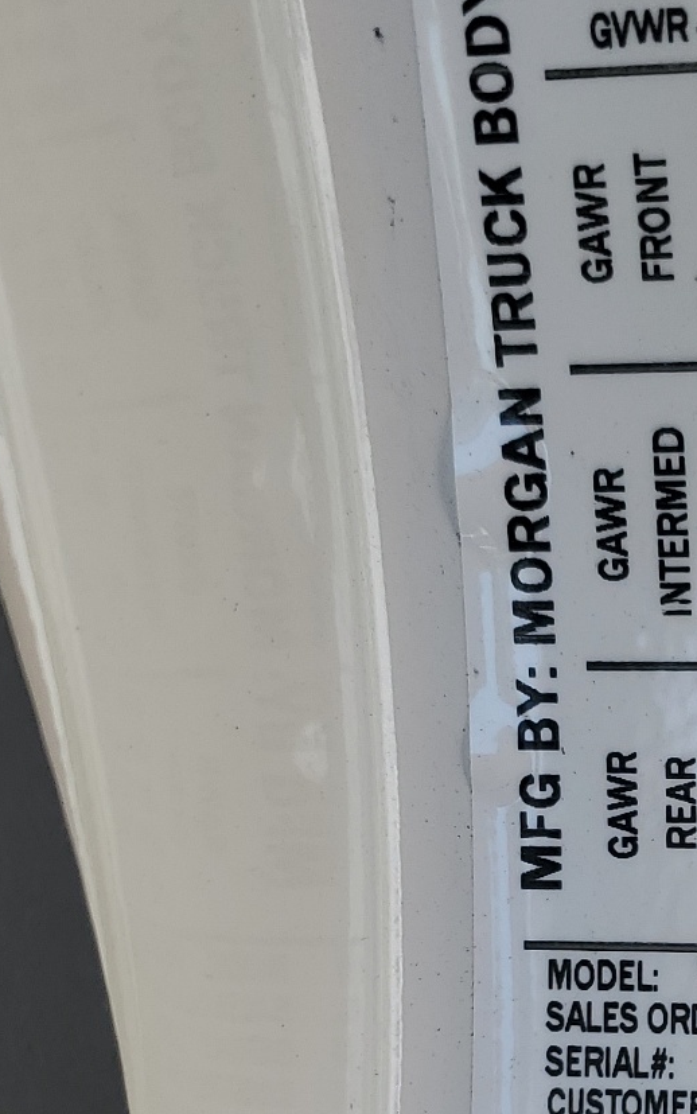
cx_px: 844
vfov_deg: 27.7
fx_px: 2156
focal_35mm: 71
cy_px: 1042
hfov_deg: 17.5
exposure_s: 1/714
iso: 50
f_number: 1.5
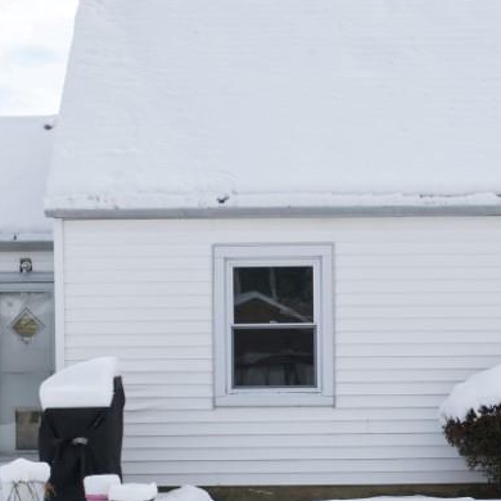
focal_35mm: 122
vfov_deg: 14.2
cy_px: 429
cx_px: 383
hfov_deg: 14.2
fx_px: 1998
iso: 500
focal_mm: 28
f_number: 22
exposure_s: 1/1000
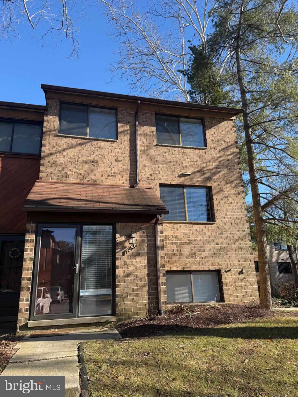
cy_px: 198
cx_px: 149
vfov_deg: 71.6
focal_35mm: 24
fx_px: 275
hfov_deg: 56.8
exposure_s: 1/1464
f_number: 1.78
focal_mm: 6.76
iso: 80
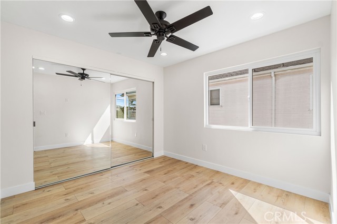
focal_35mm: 15
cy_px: 112
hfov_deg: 100.4
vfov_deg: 77.3
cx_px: 168
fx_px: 140
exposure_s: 1/25
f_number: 7.1
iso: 100
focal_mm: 10
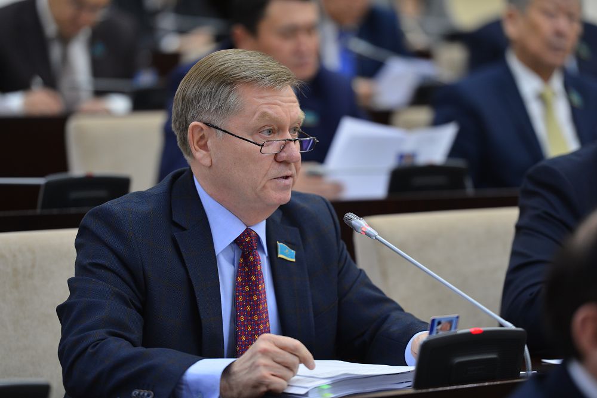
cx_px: 298
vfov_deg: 7.4
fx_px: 3067
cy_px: 199
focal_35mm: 185
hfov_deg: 11.1
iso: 1000
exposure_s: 1/125
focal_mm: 185
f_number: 2.8
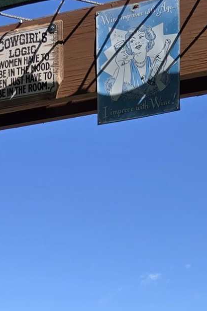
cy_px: 460
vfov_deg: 15.9
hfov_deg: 11.5
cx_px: 38
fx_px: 1026
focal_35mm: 119
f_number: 1.8
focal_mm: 5.4
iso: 25
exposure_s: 1/1636
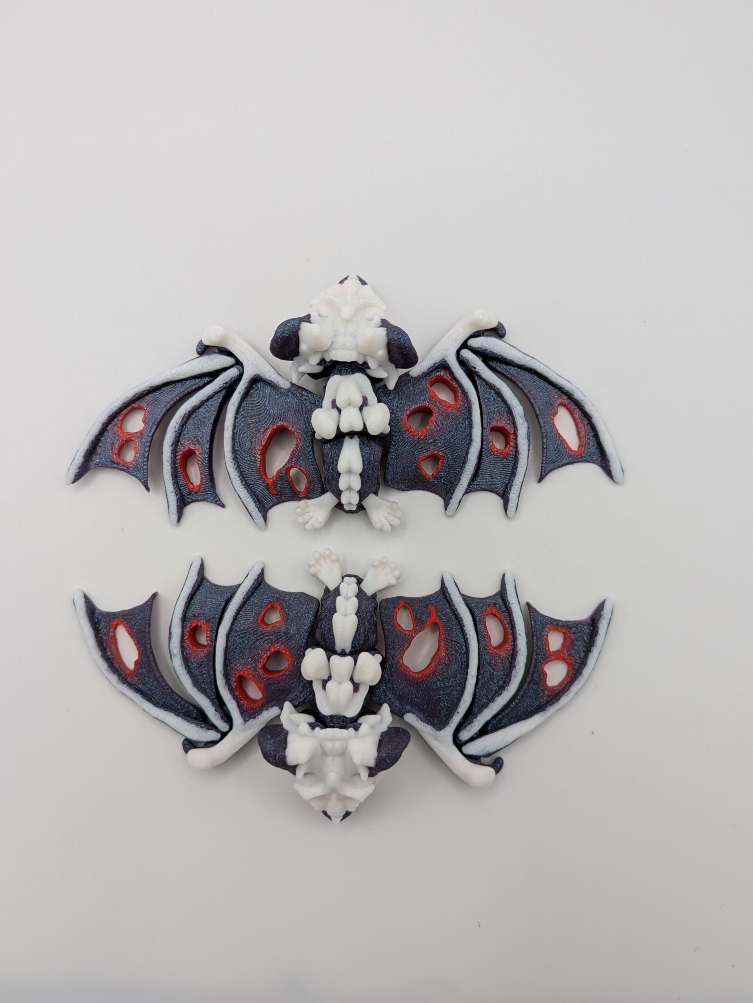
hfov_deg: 56.8
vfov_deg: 71.6
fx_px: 696
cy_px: 502
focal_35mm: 24
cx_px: 376
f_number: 1.7
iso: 63
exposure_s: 1/160
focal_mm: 4.53
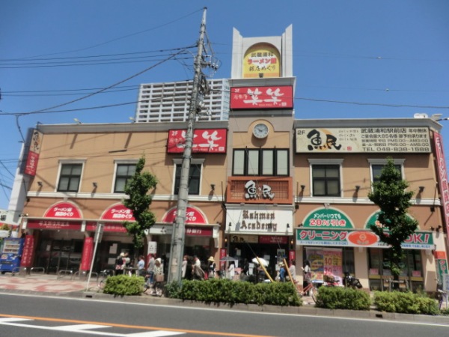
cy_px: 168
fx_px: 311
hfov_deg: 71.6
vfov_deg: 56.8
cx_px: 224
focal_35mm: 24
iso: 80
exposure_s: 1/250
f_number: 7.5
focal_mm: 4.3
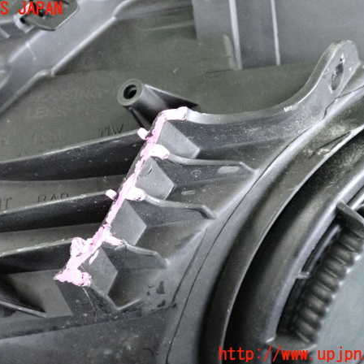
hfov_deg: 37.5
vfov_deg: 37.6
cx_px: 158
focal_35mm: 45
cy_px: 182
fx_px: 535
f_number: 2.7
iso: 4000
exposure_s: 1/125
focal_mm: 6.83
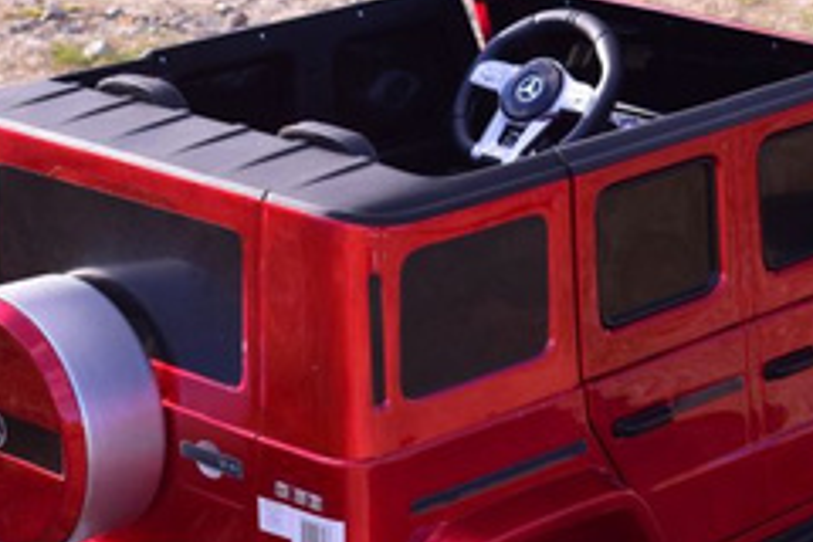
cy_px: 427
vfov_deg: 10.1
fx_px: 3049
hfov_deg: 15.2
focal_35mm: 135
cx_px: 495
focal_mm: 48
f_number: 7.1
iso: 800
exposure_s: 1/1250
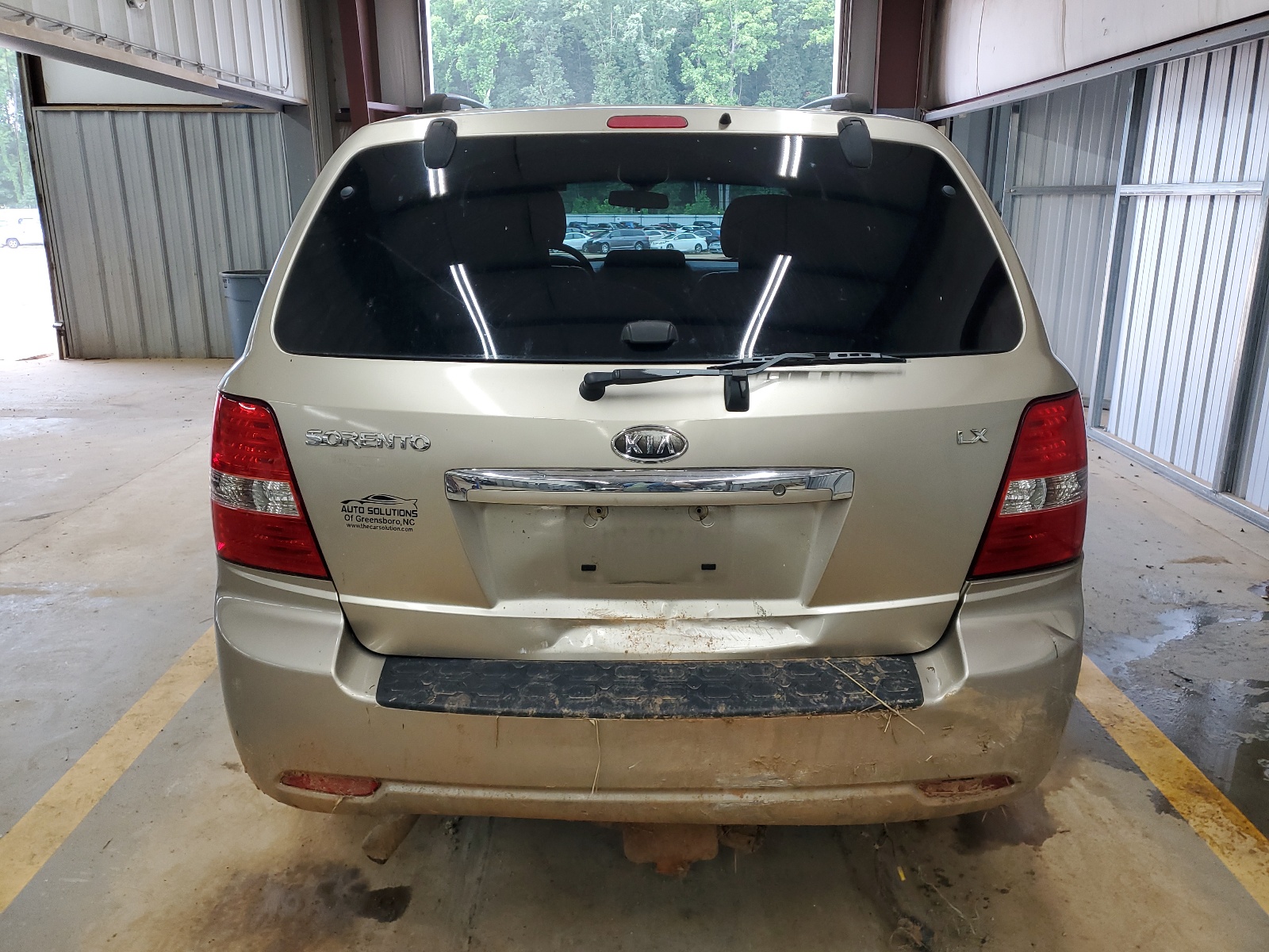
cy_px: 476
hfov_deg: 67.3
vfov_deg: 53.1
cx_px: 634
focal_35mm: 26
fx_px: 953
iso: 67
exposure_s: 1/120
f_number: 1.5
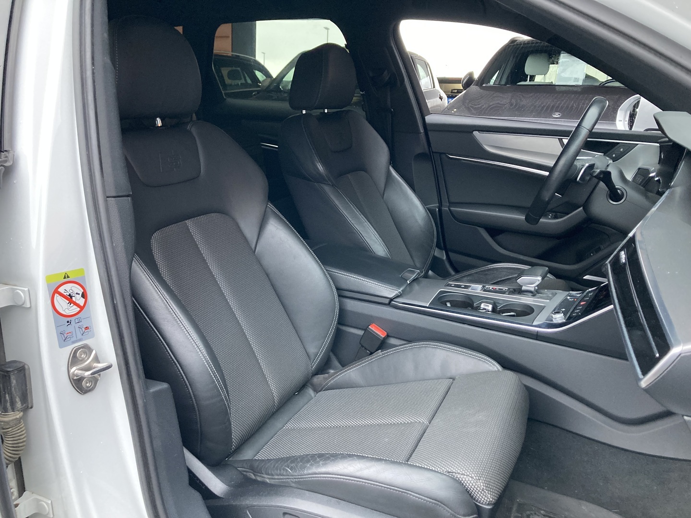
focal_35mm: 28
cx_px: 346
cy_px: 259
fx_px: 559
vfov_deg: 49.7
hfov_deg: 63.4
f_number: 1.8
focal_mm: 3.99
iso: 250
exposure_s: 1/50
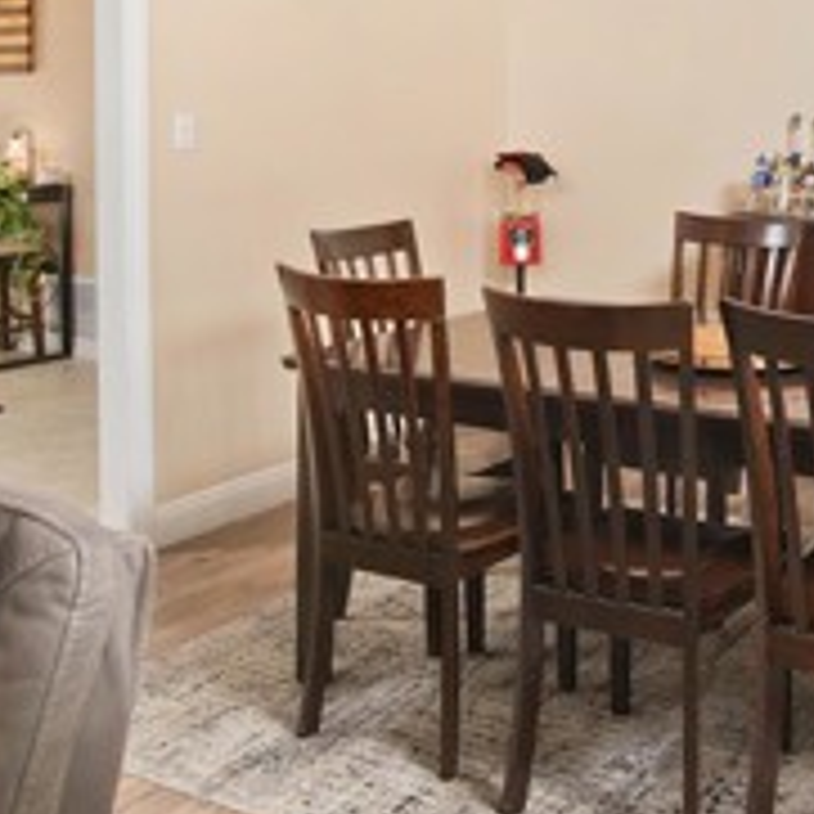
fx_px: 1277
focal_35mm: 48
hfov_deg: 34.1
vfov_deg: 33.5
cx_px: 670
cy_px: 83
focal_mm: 16
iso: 400
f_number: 6.3
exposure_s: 1/200
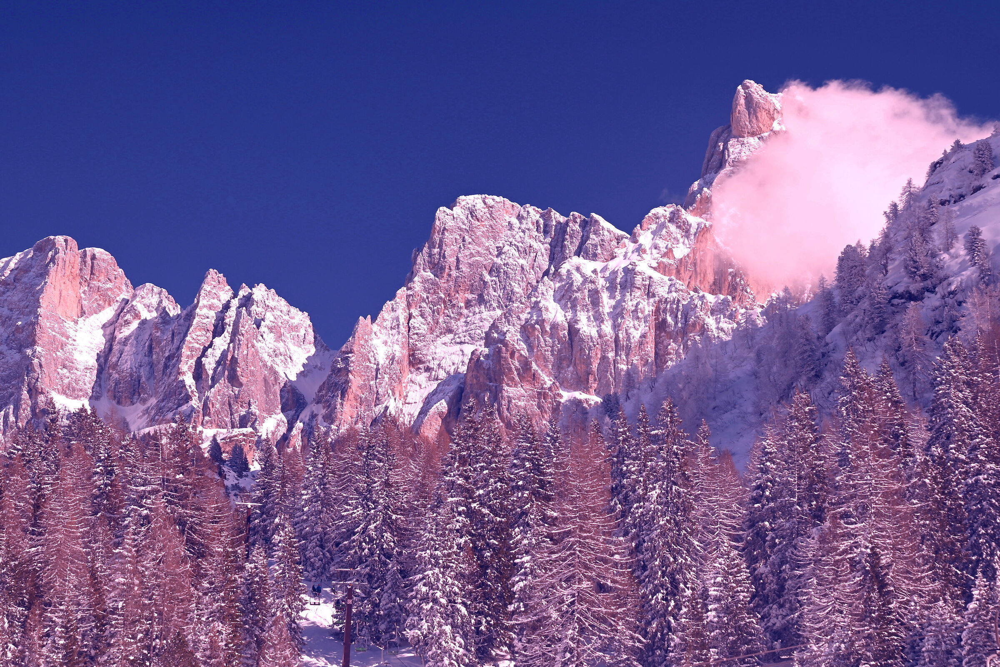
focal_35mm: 72
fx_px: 2001
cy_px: 334
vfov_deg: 18.9
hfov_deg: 28.1
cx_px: 500
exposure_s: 1/80
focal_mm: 72
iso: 110
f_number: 13
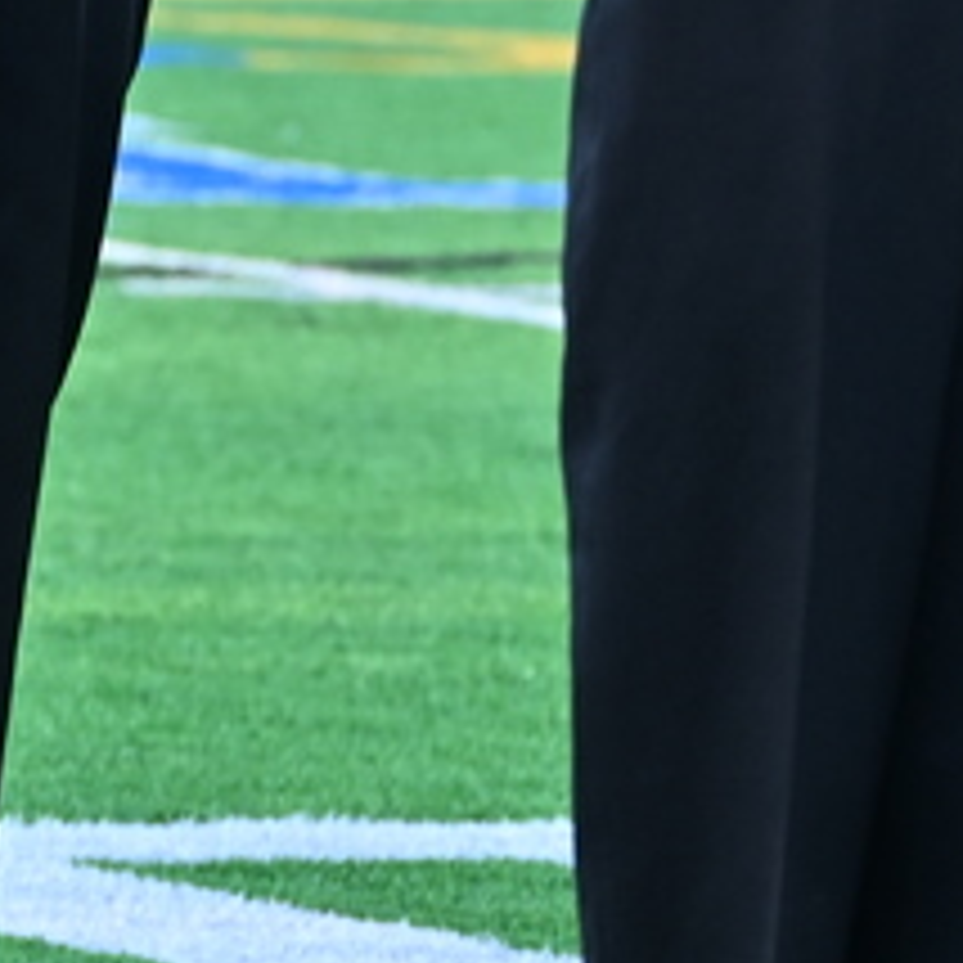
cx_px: 14
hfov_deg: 1.7
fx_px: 33268
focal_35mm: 1057
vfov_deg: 1.7
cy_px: -416
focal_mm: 260
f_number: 8
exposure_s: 1/125
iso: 1000
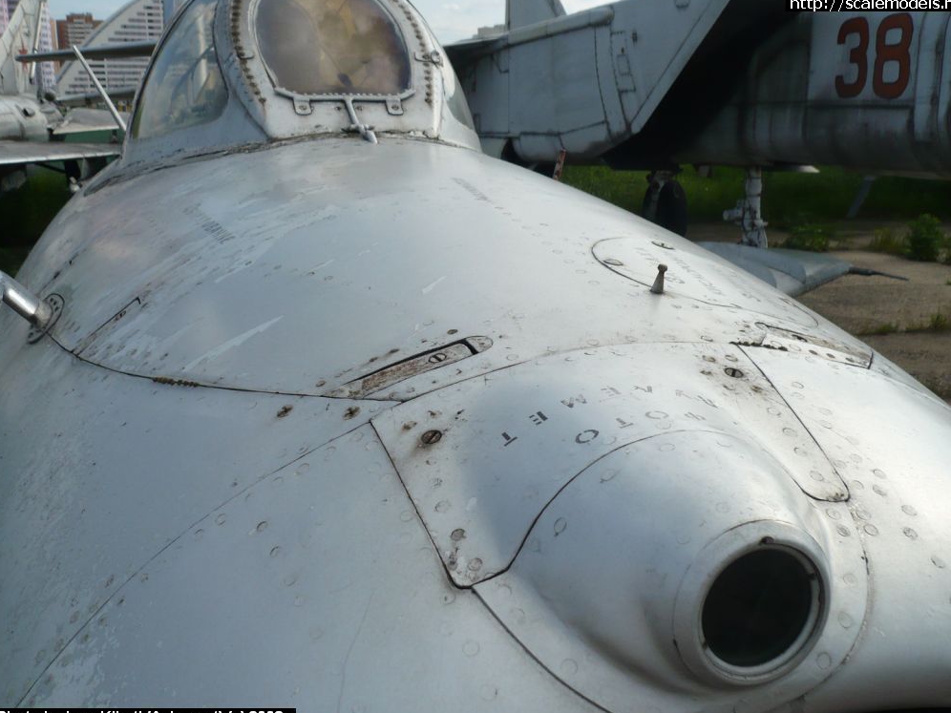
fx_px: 989
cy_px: 360
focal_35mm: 36
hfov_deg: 51.4
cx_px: 477
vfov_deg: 39.7
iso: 100
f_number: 8
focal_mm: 5.8
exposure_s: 1/250
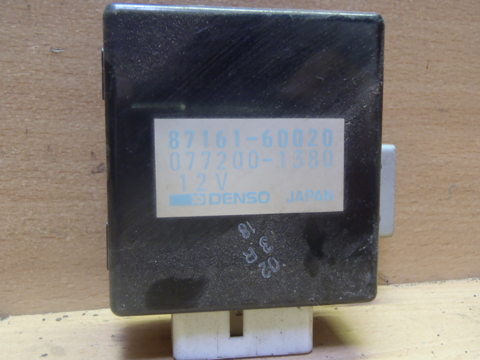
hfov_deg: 50.1
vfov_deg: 38.7
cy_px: 180
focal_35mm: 37
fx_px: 513
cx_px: 240
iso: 200
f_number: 4.7
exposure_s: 1/4
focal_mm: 6.64
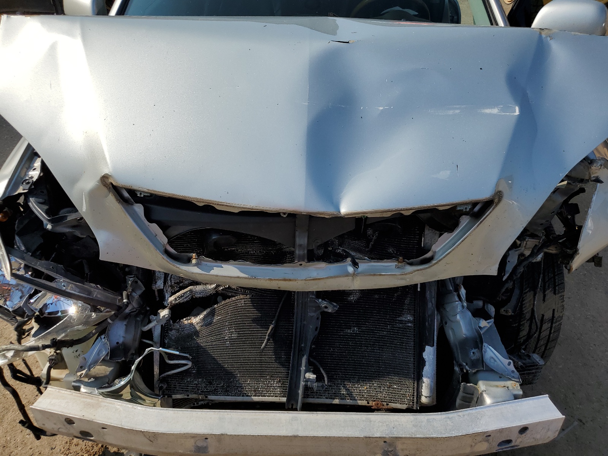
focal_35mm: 26
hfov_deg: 67.3
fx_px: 457
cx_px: 304
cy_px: 228
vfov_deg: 53.1
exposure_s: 1/5000
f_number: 1.5
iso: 50
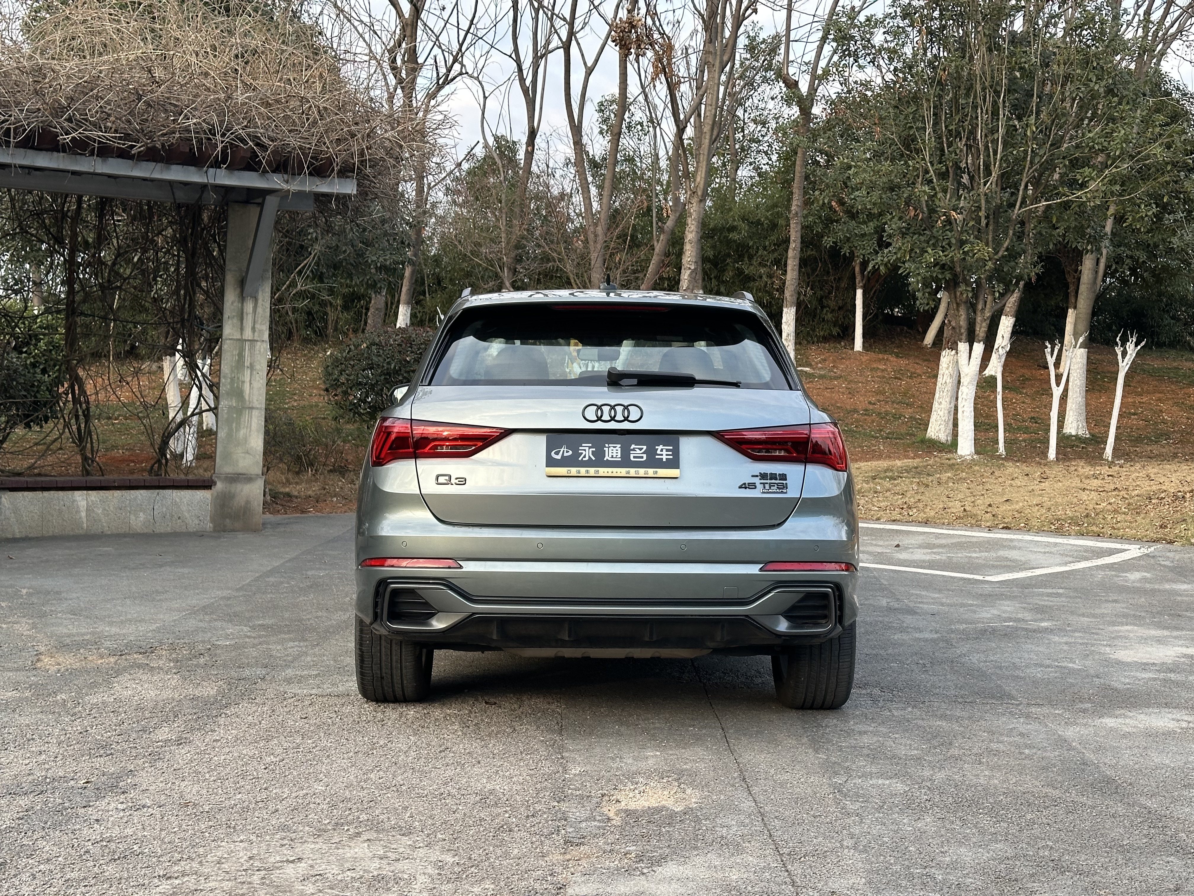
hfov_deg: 39.7
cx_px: 597
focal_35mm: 48
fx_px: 1656
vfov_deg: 30.3
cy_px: 448
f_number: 1.78
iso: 64
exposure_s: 1/399
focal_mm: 6.86
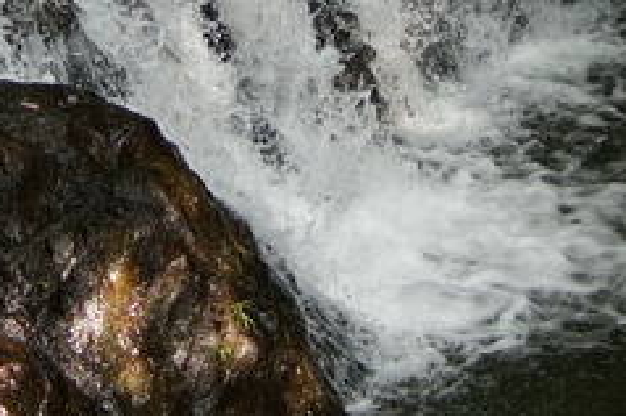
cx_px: 234
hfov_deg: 9.1
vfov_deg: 6.0
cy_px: -29
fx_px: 3927
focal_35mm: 226
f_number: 1.8
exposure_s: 1/500
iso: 100
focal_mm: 35
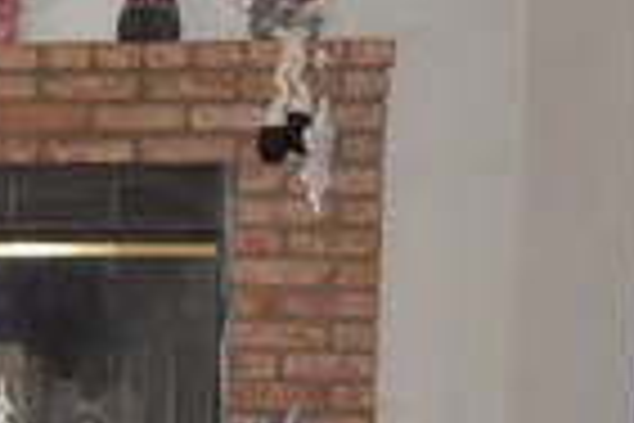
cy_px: 488
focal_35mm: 136
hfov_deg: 12.5
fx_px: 2395
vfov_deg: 10.0
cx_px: -791
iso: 720
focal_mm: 20
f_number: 5.6
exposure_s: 1/125
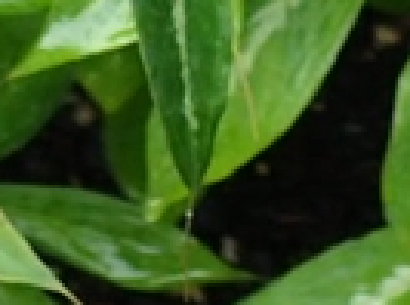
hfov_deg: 10.2
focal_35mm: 193
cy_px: -795
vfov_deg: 6.5
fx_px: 2280
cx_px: -22
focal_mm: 4.5
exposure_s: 1/60
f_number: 2.8
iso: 100
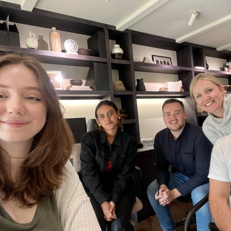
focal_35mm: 28
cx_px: 134
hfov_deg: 57.0
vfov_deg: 57.3
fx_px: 211
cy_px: 116
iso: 250
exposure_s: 1/60
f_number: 2.2
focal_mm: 2.71
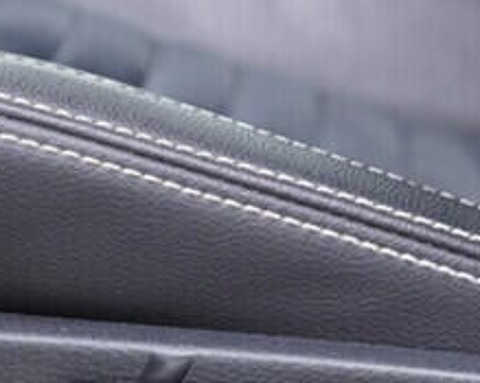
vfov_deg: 9.7
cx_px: 162
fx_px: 2244
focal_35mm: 158
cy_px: 325
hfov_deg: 12.2
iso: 200
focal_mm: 24
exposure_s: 1/40
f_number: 2.8
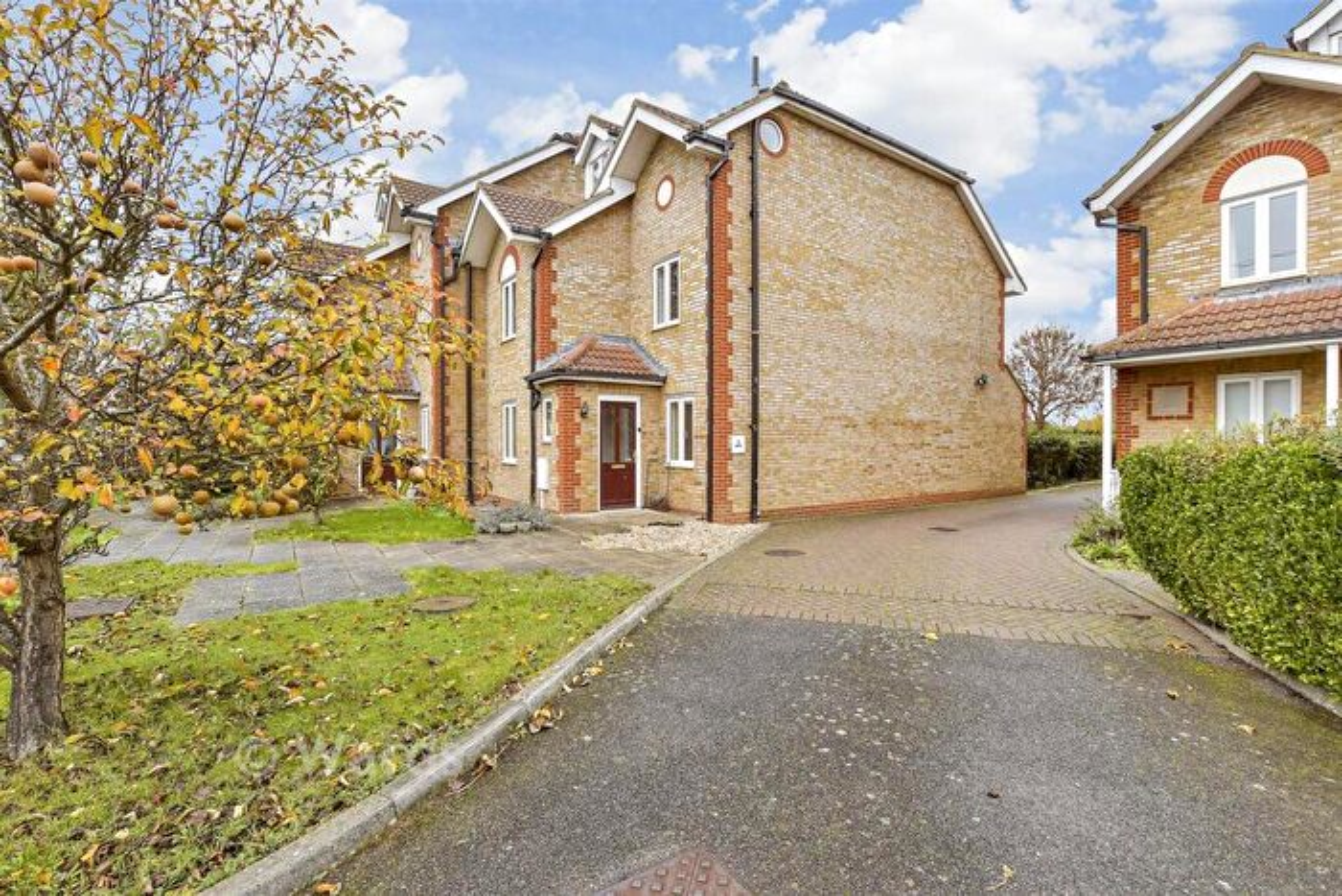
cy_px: 448
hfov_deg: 100.4
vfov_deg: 77.4
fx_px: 559
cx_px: 671
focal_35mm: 15
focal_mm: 10
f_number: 8
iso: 200
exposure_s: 1/60
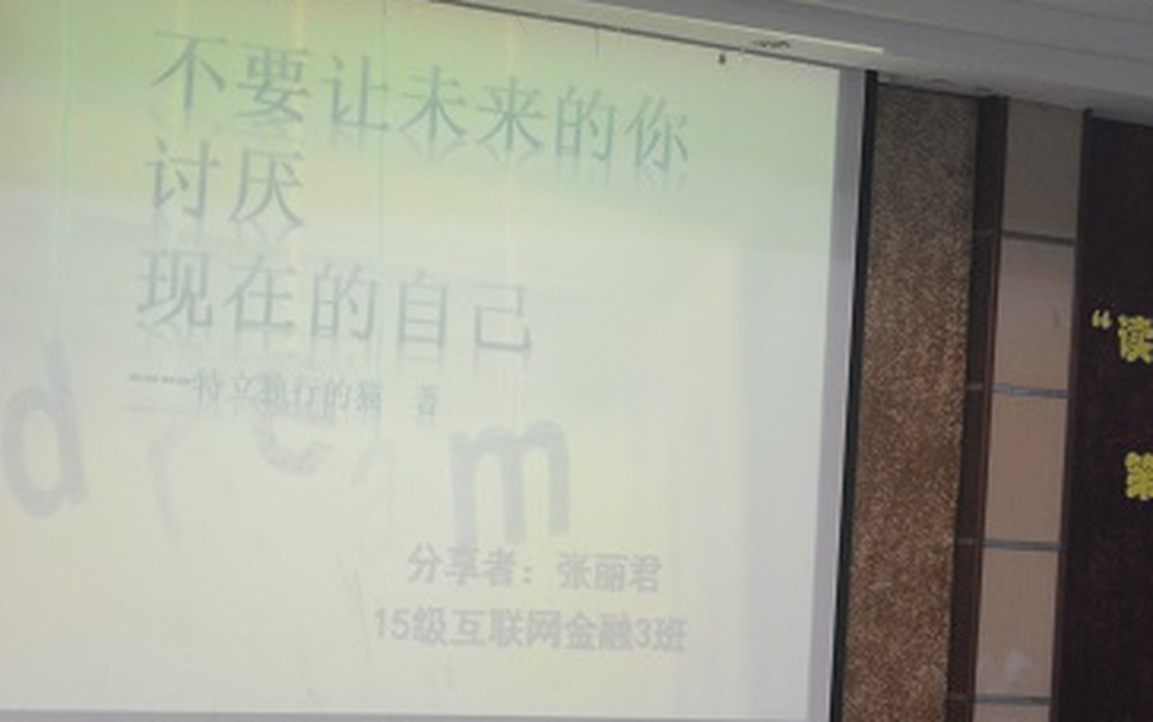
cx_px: 618
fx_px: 2610
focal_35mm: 83
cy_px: 399
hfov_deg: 24.9
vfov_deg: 15.8
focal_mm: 22
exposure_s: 1/15
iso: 800
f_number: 4
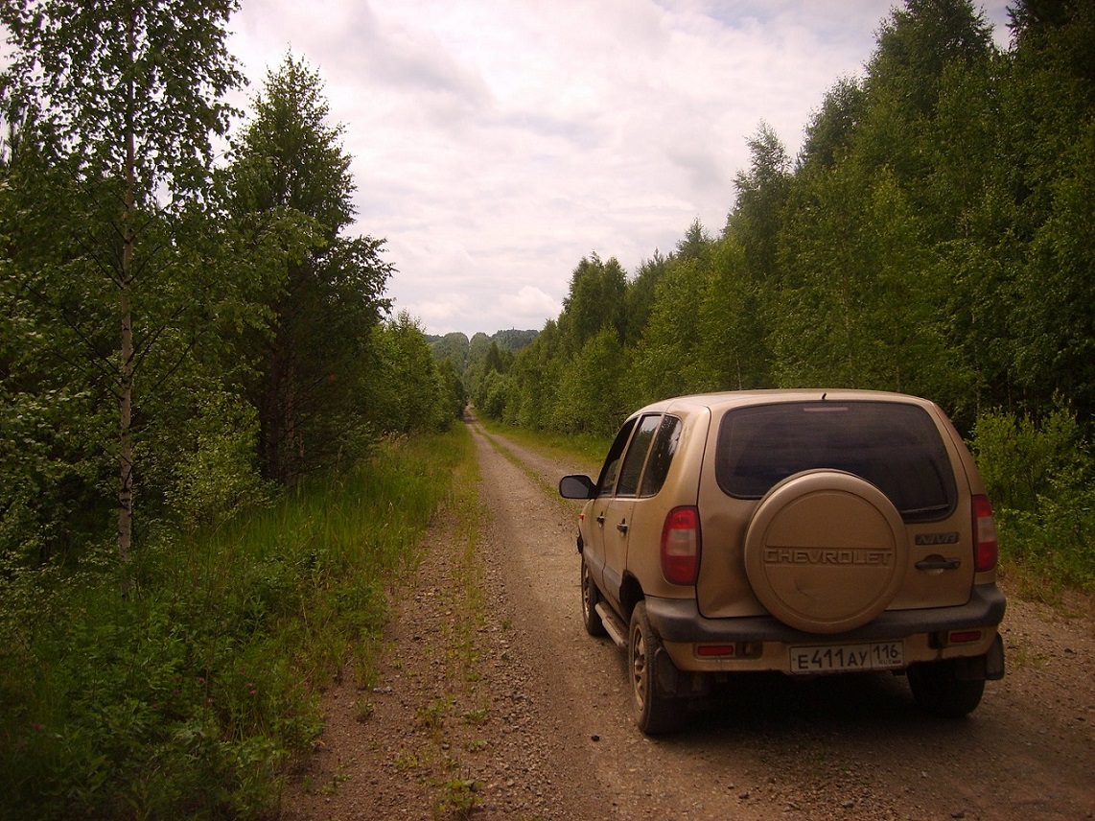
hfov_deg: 52.6
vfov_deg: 40.7
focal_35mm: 35
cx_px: 548
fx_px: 1107
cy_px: 410
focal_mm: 5.8
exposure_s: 1/180
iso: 50
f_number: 7.1
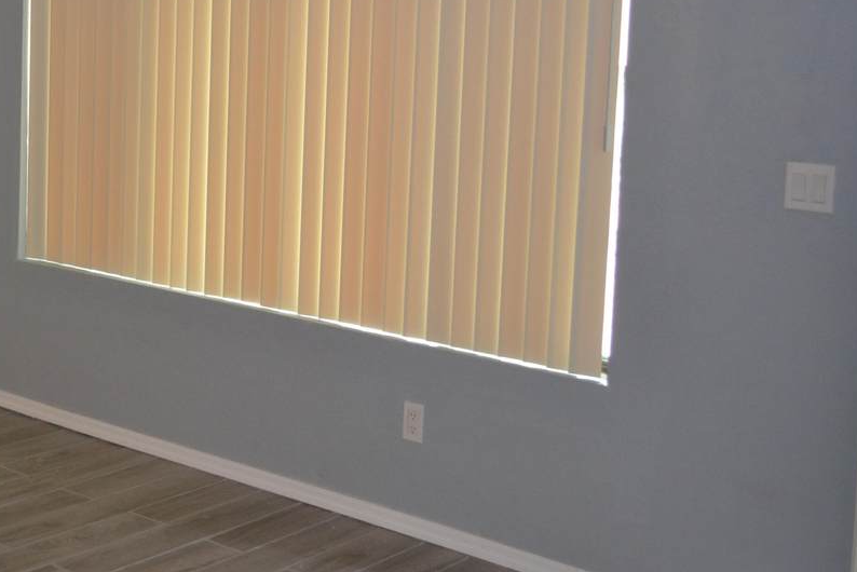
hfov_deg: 33.8
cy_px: 118
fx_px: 1381
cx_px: 214
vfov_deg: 23.1
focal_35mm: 58
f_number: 4
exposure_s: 1/60
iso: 900
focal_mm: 24
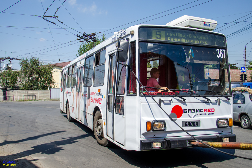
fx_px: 231
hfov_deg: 57.2
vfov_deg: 40.0
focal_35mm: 33
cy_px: 84
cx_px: 126
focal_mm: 22
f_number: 3.8
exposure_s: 1/1600
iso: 100
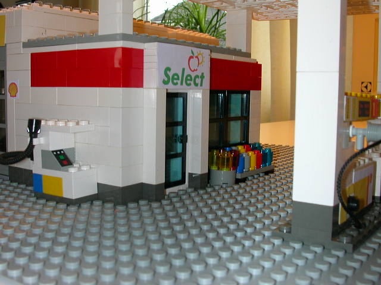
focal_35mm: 43
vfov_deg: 33.6
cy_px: 142
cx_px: 190
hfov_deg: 43.9
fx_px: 473
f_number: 4.8
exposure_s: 1/30
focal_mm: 6.6
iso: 100
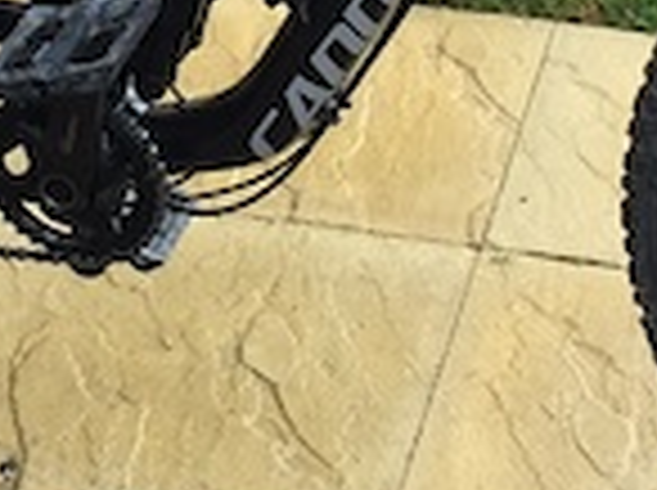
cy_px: -117
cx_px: 288
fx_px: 3013
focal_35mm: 159
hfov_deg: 12.4
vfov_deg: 9.2
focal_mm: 4.15
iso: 40
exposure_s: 1/100
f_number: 2.2
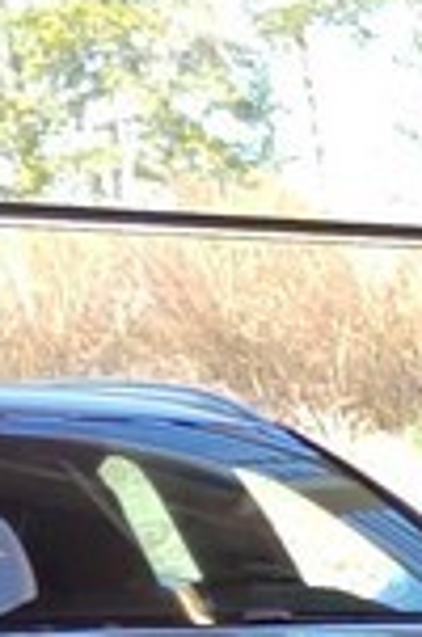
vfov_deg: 9.6
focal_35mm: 203
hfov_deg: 5.2
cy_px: 1169
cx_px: 2125
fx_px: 3586
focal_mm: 5.52
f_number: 1.9
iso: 447
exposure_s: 1/100
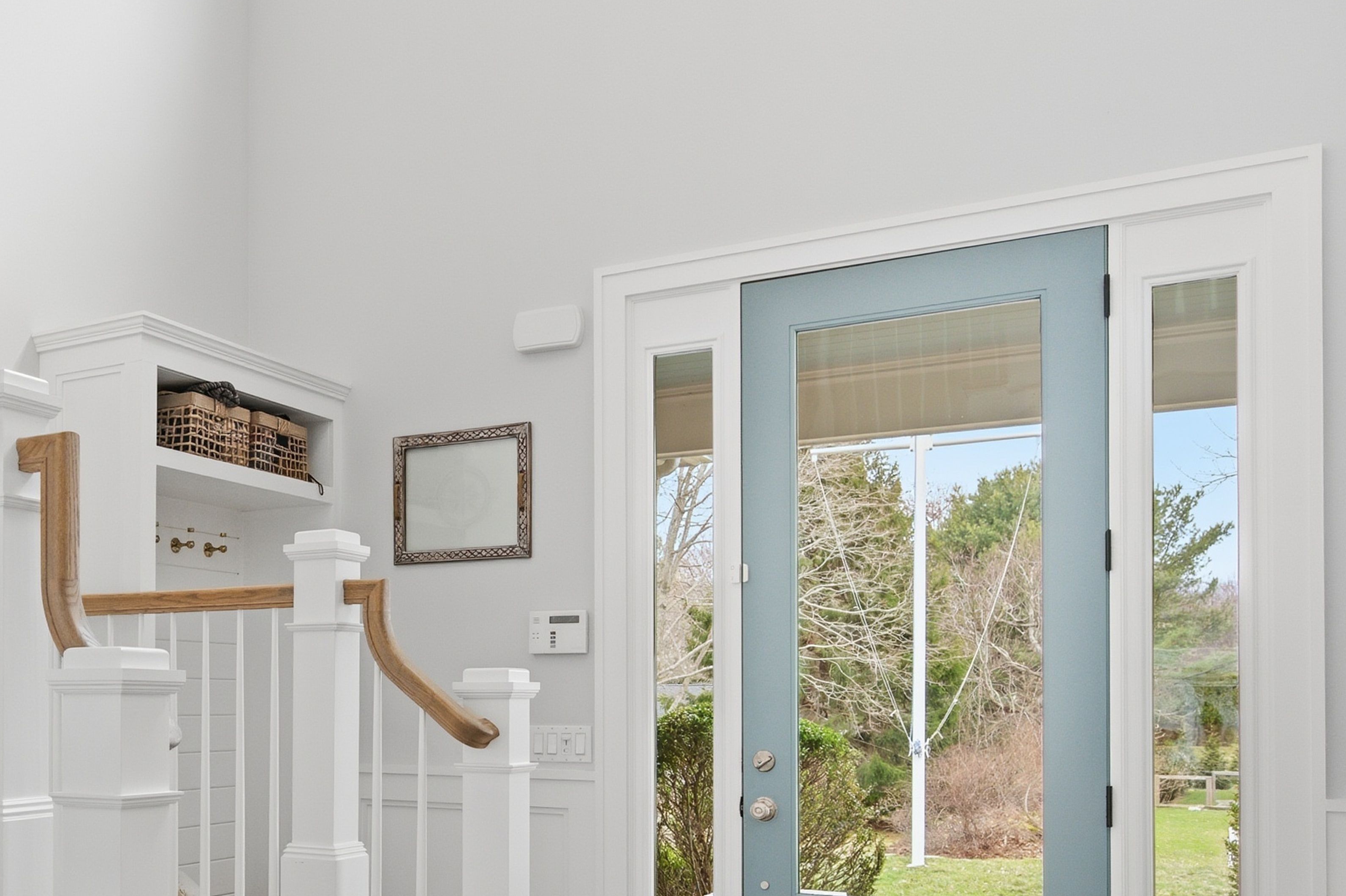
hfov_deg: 48.8
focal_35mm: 37
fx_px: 1381
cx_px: 255
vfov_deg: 35.1
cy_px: 688
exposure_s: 1/400
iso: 400
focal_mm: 19.5
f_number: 8
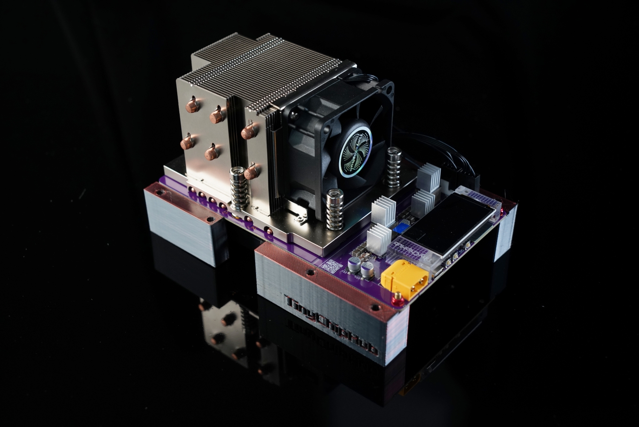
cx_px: 320
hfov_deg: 41.1
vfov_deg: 28.1
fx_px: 852
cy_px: 214
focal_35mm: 48
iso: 800
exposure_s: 1/100
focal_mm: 48
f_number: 5.6
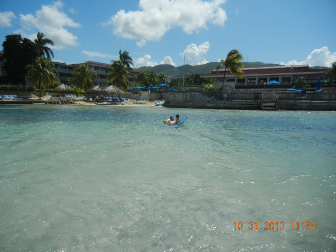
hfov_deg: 60.0
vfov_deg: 46.8
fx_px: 291
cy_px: 126
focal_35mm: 30
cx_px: 168
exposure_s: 1/863
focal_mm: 5.4
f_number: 7
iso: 160
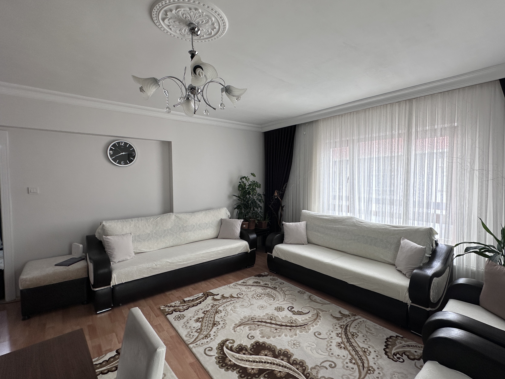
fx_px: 248
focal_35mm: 17
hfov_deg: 90.9
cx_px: 267
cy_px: 188
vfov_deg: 74.7
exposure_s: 1/99
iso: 80
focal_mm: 2.22
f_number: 2.2
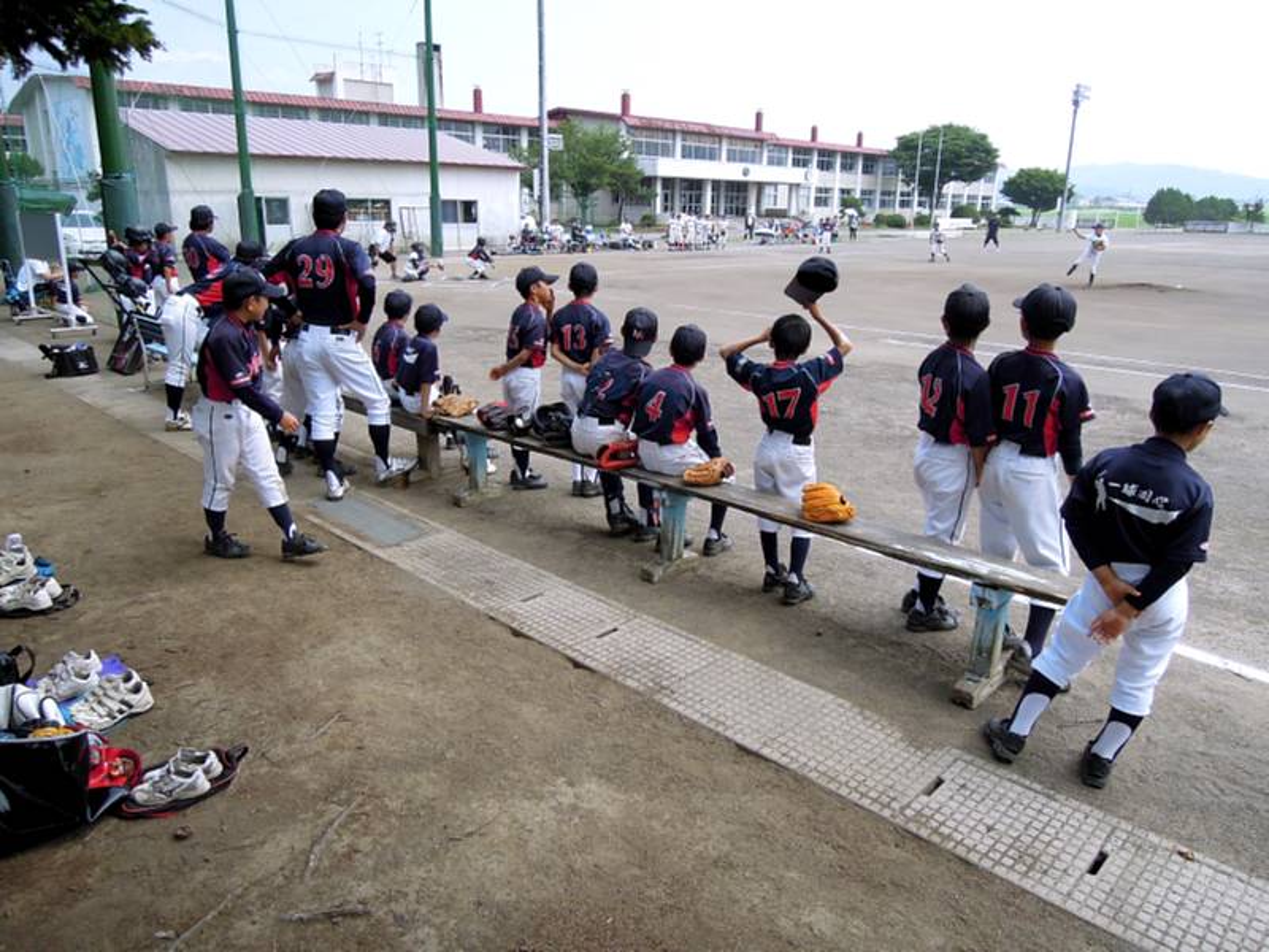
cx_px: 634
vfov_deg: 56.8
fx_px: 880
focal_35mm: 24
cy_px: 476
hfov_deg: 71.6
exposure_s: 1/1250
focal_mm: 4.3
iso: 160
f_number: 2.8
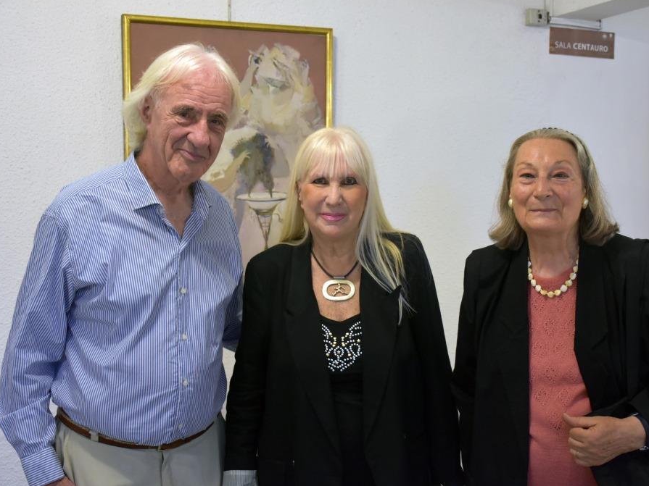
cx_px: 364
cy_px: 242
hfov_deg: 42.4
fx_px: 835
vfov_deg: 32.5
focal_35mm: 45
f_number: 4
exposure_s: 1/60
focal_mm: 27
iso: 1250
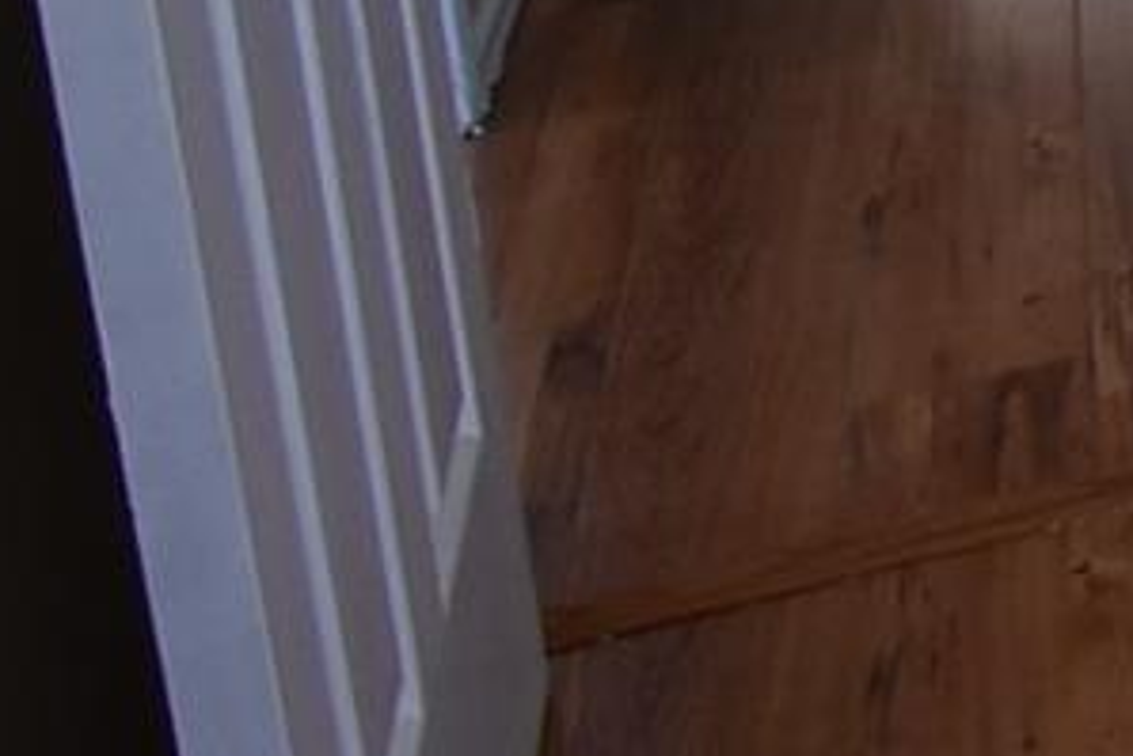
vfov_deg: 11.8
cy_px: -779
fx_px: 3243
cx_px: 3517
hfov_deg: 11.0
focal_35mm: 103
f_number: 4.5
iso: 450
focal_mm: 10
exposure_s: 1/60
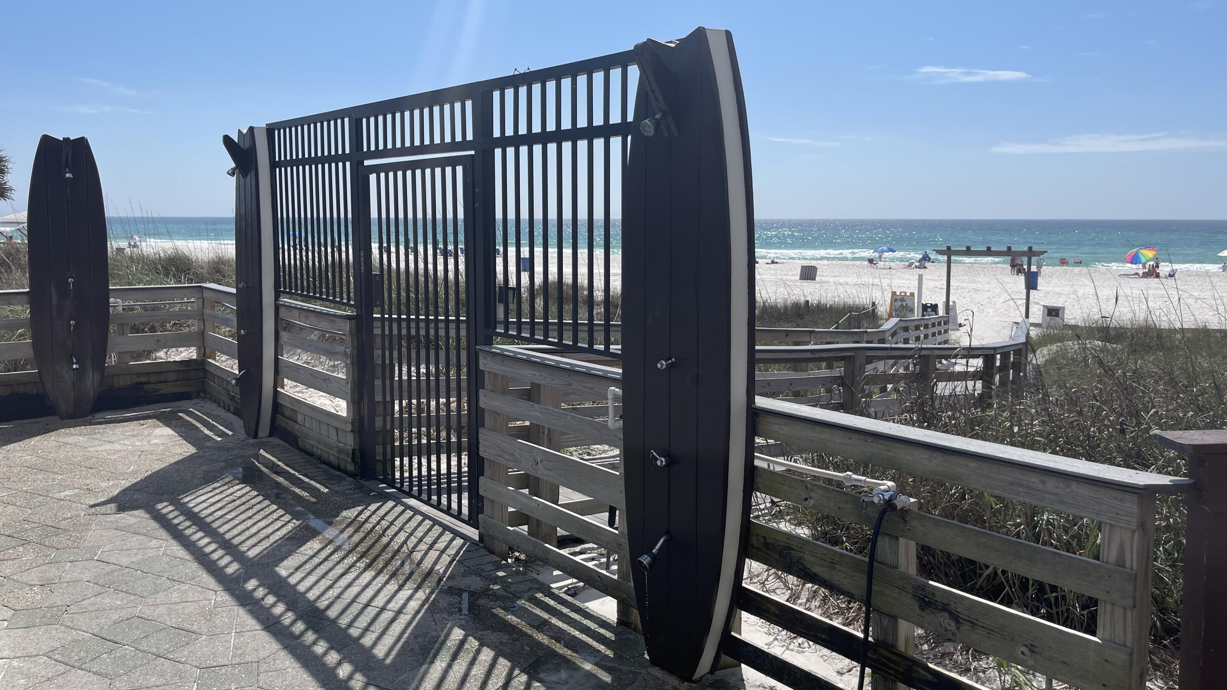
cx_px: 608
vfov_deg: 40.1
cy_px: 287
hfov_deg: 66.1
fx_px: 944
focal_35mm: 29
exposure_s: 1/7937
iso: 32
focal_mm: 5.1
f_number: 1.6
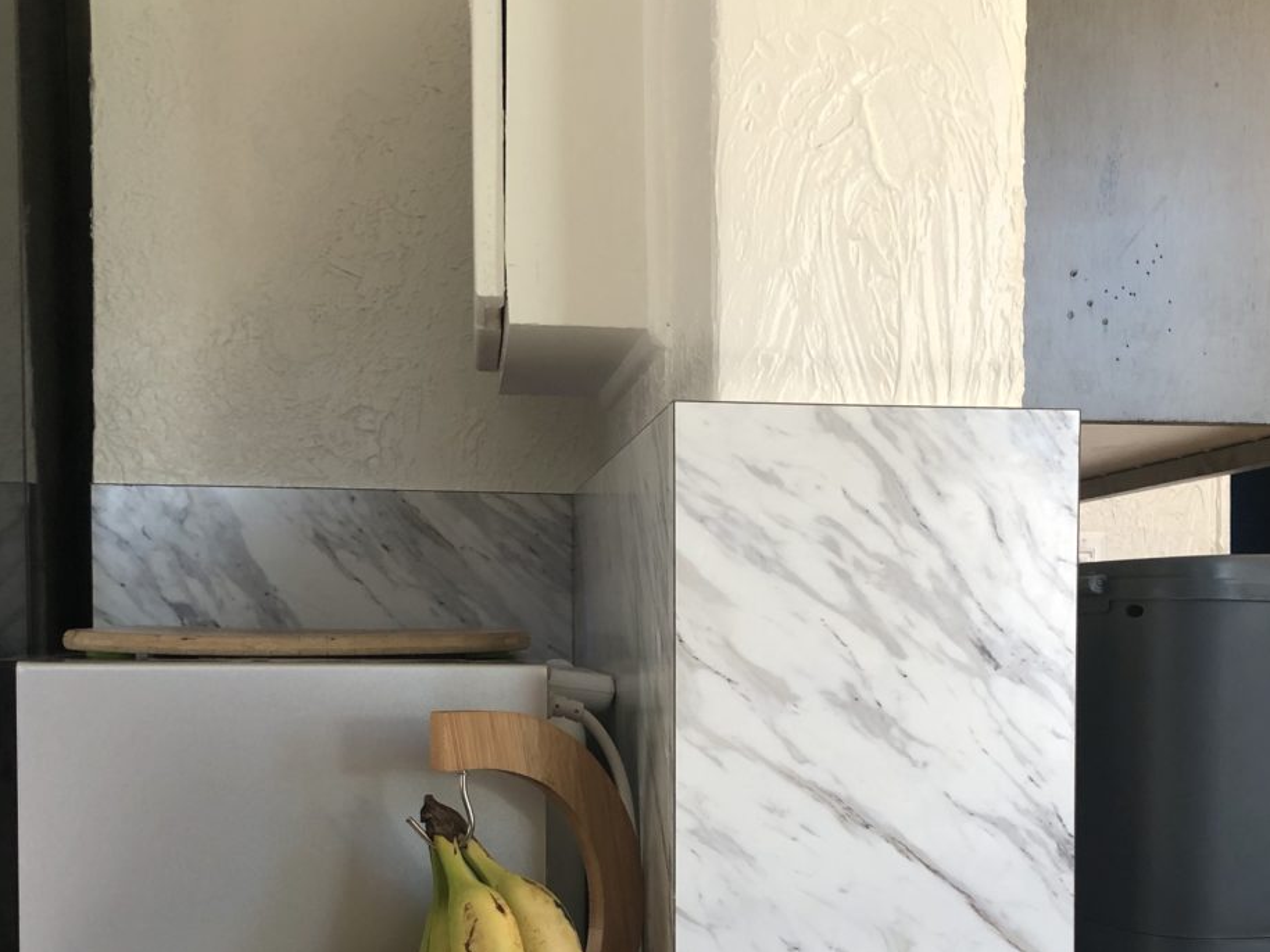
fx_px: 1724
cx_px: 776
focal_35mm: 47
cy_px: 724
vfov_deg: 30.3
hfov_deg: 40.2
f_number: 1.8
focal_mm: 3.99
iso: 40
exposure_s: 1/24
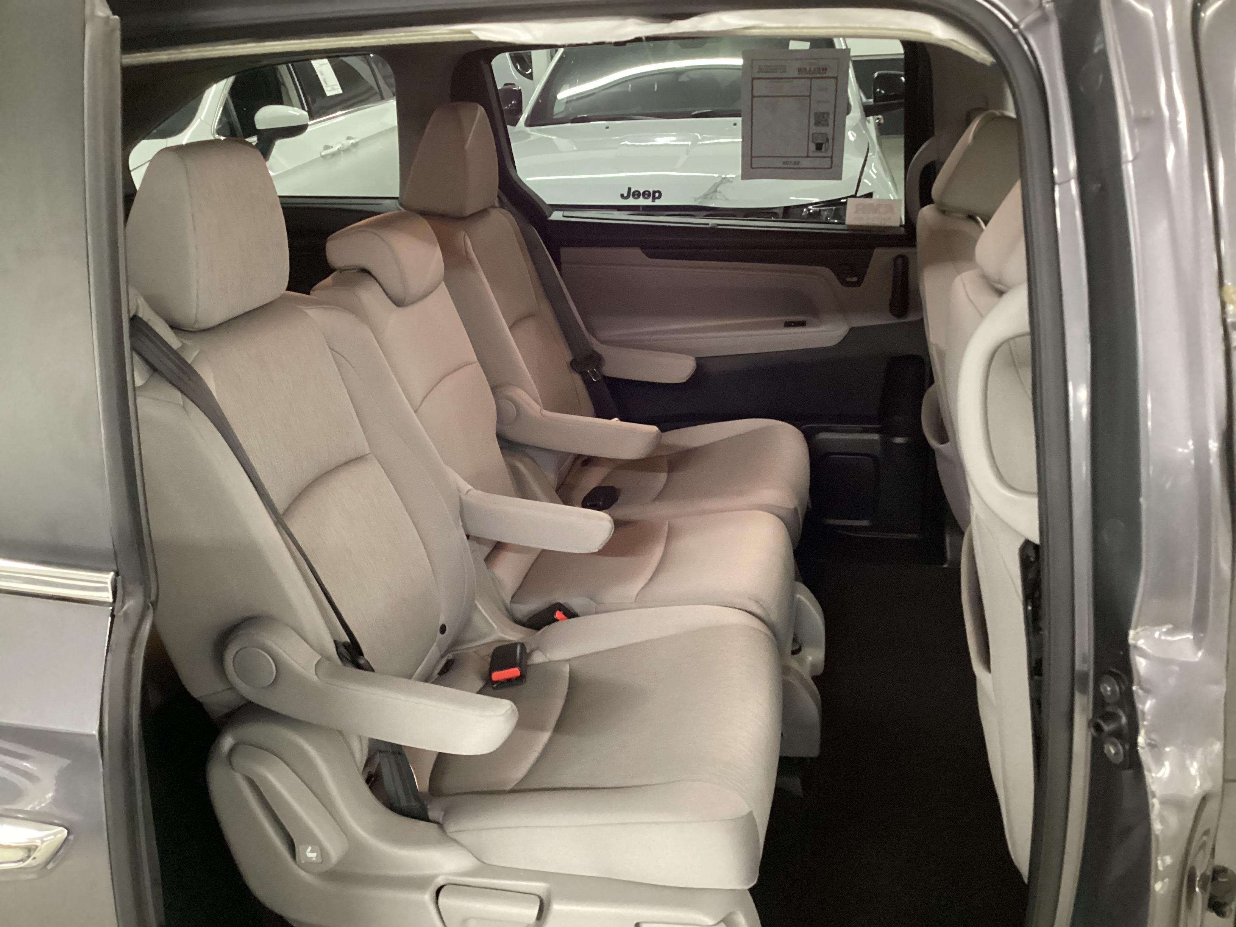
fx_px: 1107
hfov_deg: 58.4
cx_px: 618
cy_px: 464
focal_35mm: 31
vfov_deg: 45.4
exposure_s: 1/24
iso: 640
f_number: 2.4
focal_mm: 3.3
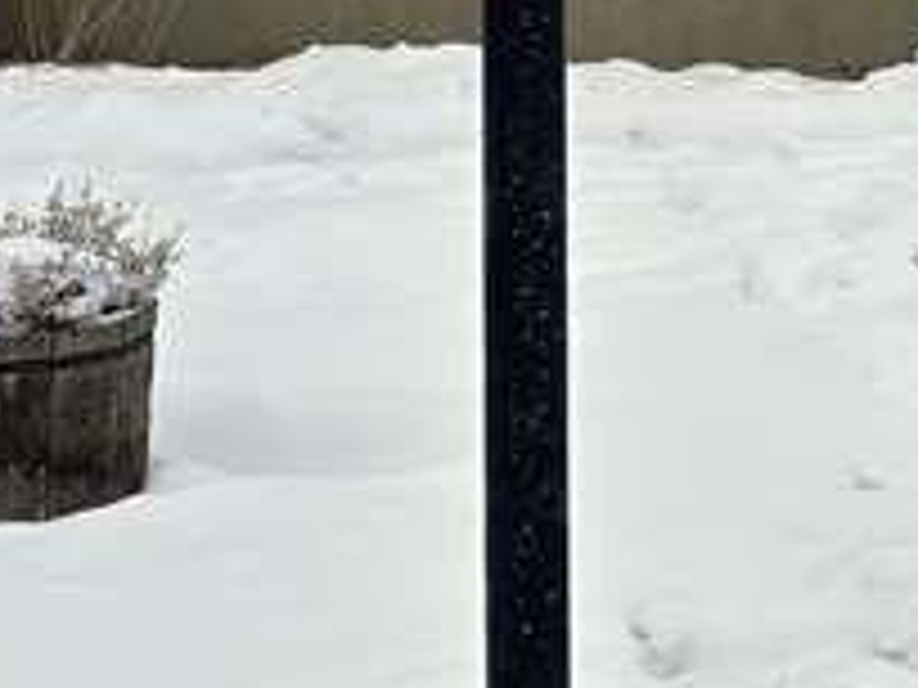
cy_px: -445
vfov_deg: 9.9
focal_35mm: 144
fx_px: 3819
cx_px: 945
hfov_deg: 13.5
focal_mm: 6.3
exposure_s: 1/7626
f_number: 1.7
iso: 80
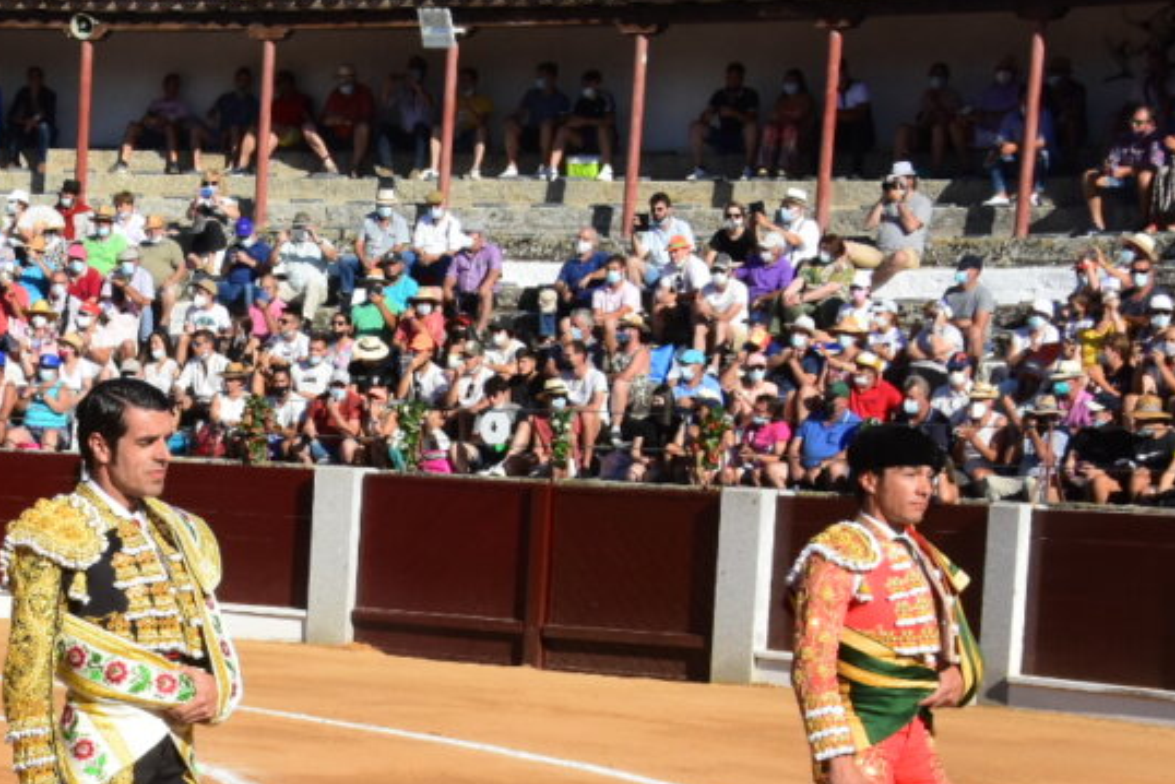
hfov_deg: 17.2
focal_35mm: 117
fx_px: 3823
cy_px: 705
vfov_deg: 11.6
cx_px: 127
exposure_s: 1/1000
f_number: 16
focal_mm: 35
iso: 1000
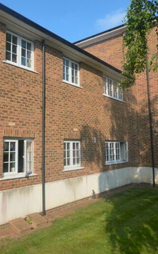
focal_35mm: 30
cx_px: 28
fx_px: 207
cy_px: 113
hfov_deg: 39.9
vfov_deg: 62.8
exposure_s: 1/400
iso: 200
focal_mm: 10
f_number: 7.1
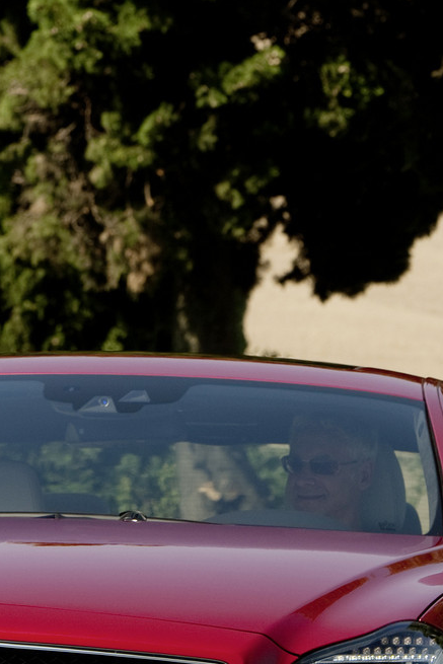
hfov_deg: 2.9
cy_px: -129
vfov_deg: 4.3
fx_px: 8799
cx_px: 32
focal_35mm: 477
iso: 100
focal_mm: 125
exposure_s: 1/250
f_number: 8
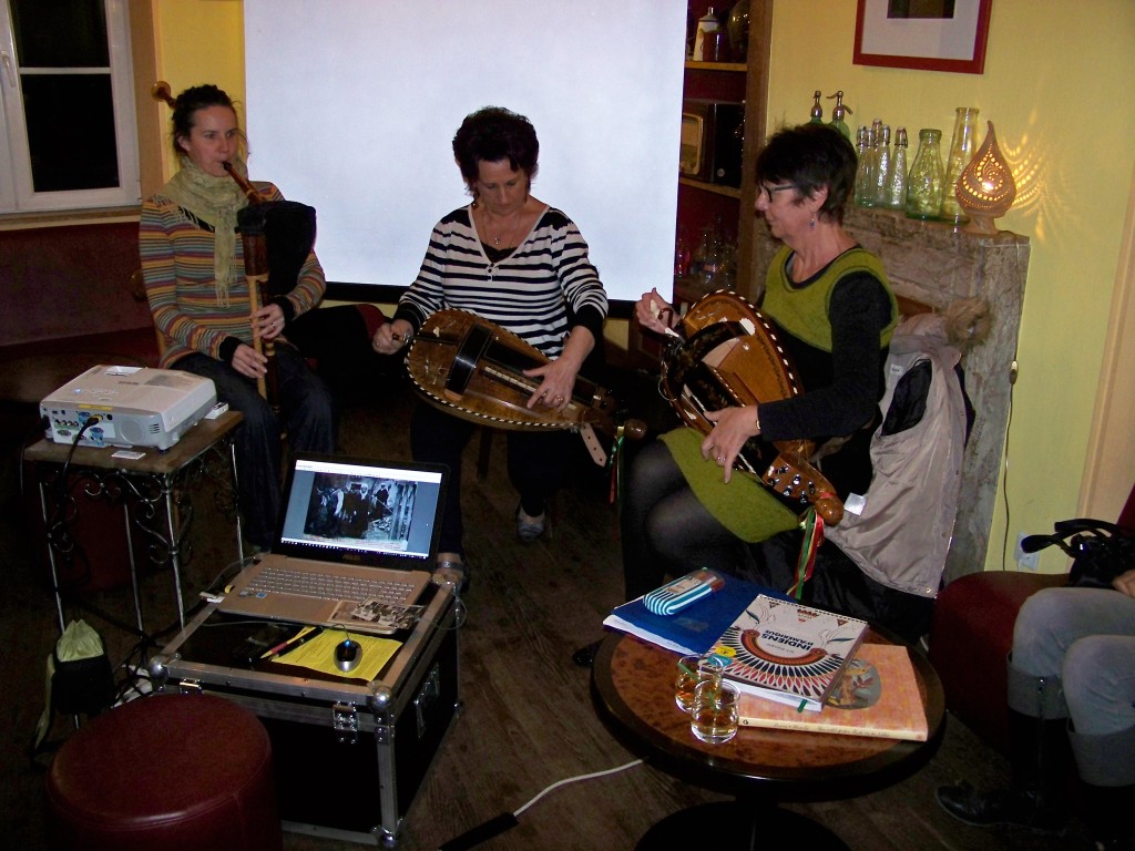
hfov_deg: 55.4
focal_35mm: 33
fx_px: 1082
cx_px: 568
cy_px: 426
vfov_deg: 42.9
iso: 200
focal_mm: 5.85
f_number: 2.8
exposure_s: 1/30
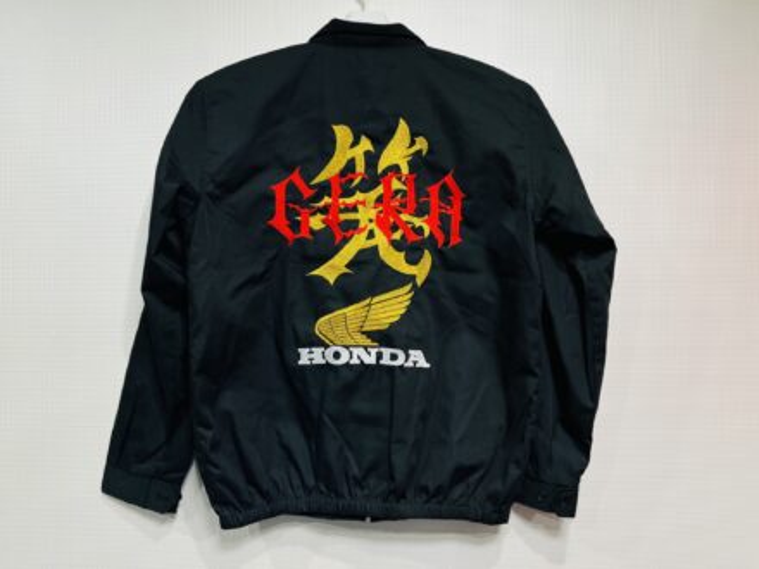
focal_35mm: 26
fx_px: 570
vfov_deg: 53.1
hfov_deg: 67.3
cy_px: 284
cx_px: 380
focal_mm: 5.7
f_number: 1.5
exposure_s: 1/120
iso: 100
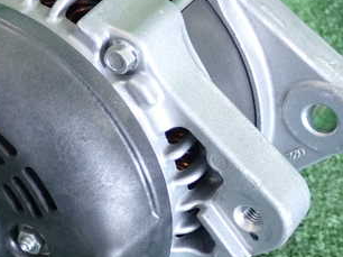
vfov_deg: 13.9
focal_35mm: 106
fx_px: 1050
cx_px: 71
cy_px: 119
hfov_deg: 18.4
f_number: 3.3
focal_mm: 9.65
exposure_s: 1/125
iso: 1250
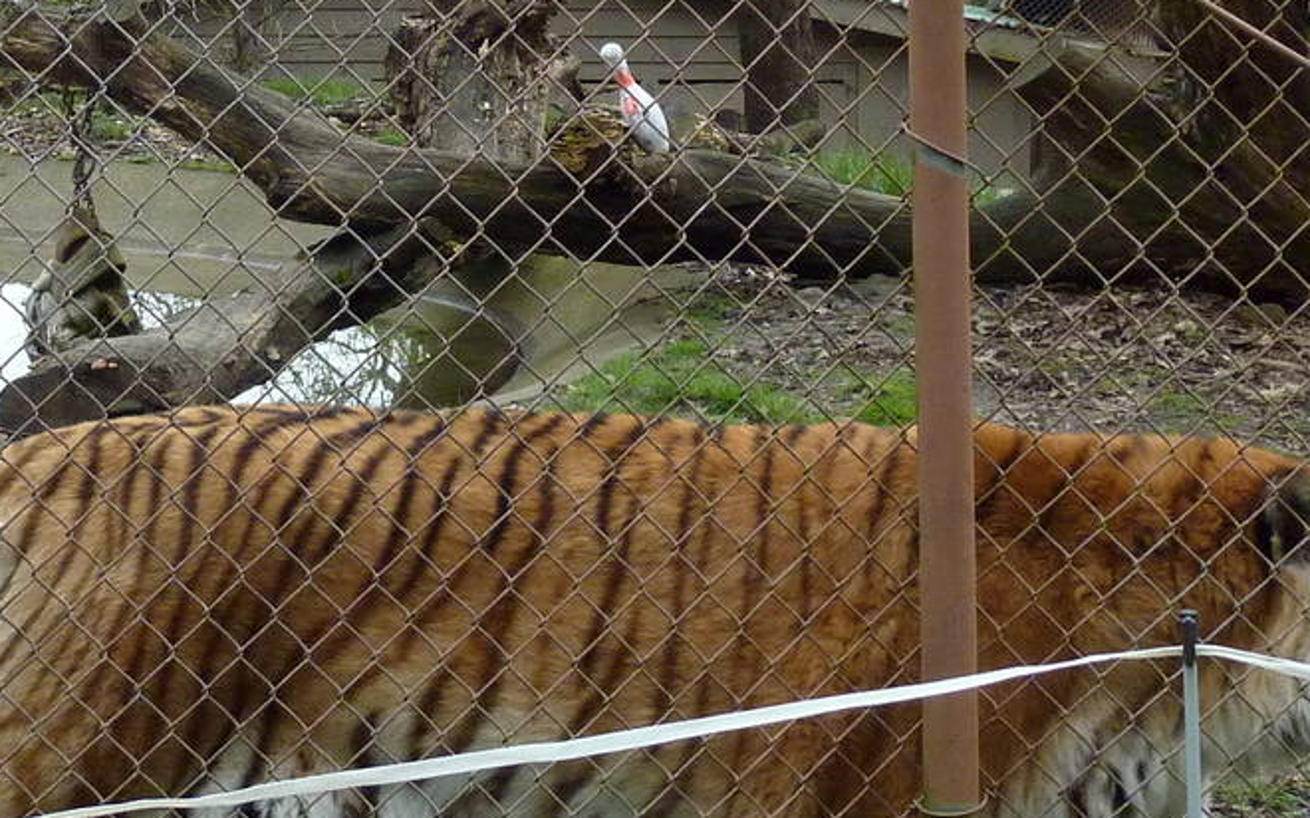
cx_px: 423
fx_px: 3212
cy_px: 99
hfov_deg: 22.9
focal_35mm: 90
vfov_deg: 14.4
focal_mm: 5.7
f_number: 3.5
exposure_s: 1/500
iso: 250
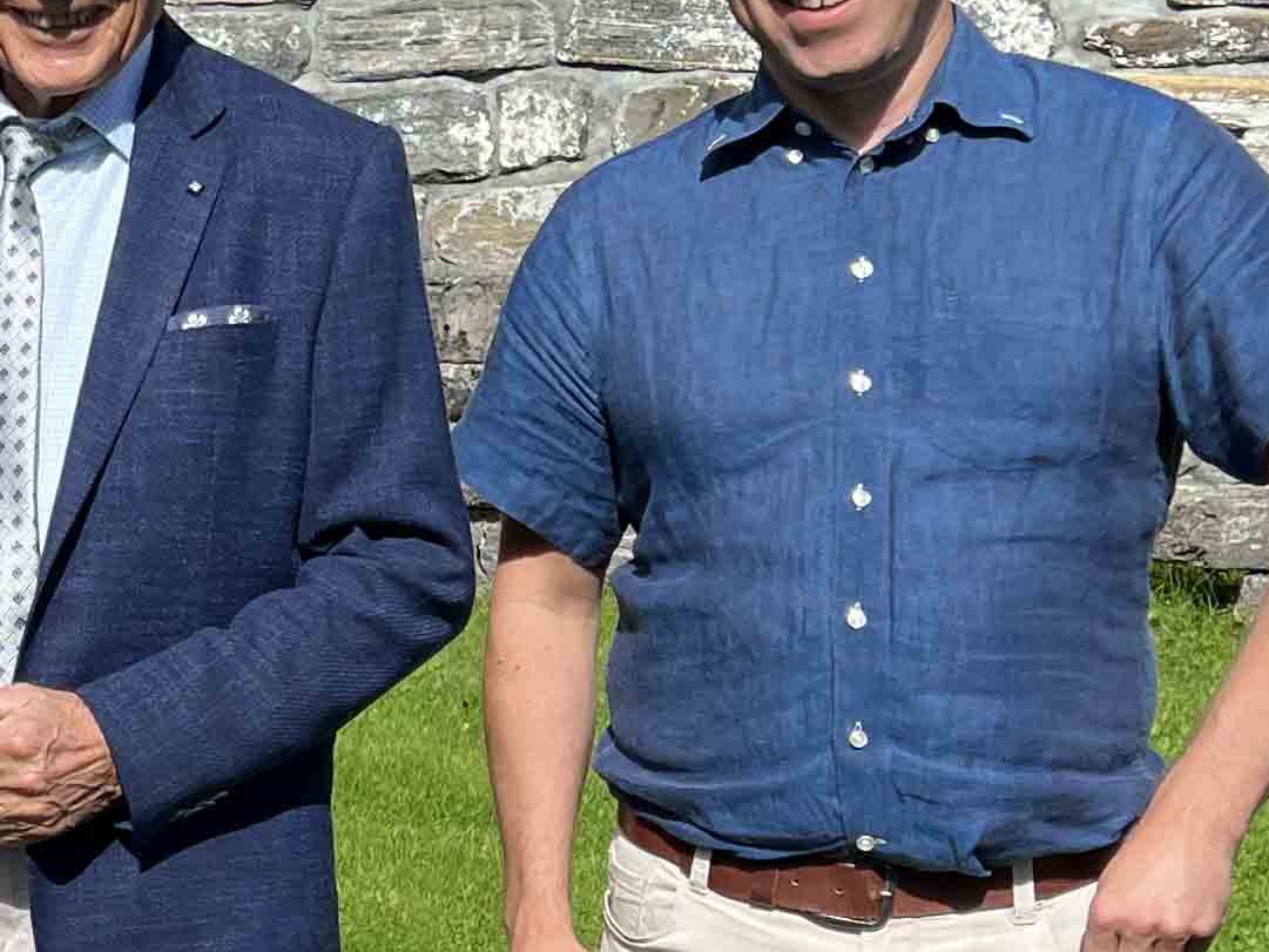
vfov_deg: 15.2
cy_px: 718
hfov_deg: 19.3
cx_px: -188
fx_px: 3556
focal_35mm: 97
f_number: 1.5
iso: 50
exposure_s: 1/4630
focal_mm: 5.7
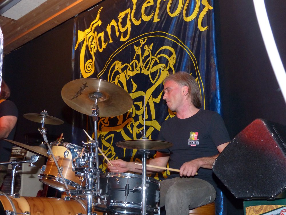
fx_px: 446
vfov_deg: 27.0
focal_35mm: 54
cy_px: 108
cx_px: 143
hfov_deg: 35.5
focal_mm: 9.8
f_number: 2.8
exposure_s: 1/60
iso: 400
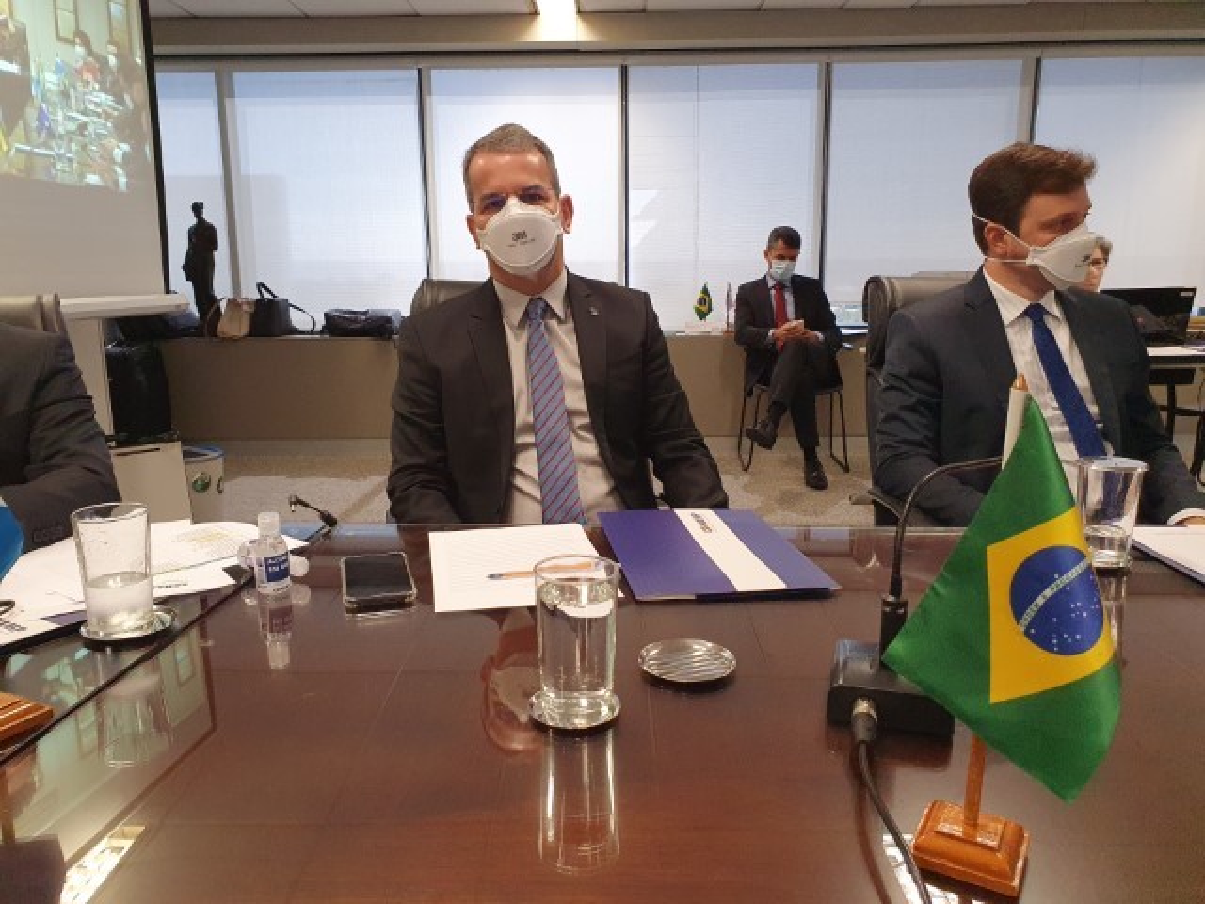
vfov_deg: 53.1
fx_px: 905
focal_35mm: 26
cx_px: 602
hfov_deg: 67.3
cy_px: 452
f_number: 2.4
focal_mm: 4.32
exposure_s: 1/120
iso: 250
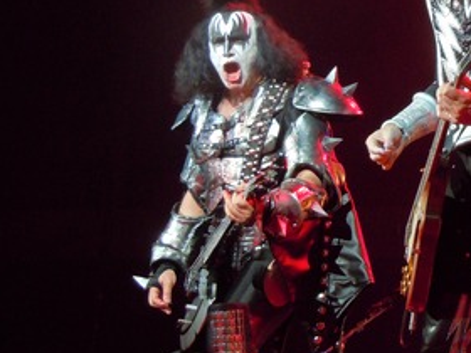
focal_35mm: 119
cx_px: 537
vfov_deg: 12.4
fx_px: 1619
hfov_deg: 16.0
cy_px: 77
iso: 500
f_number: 3.9
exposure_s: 1/160
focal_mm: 9.3
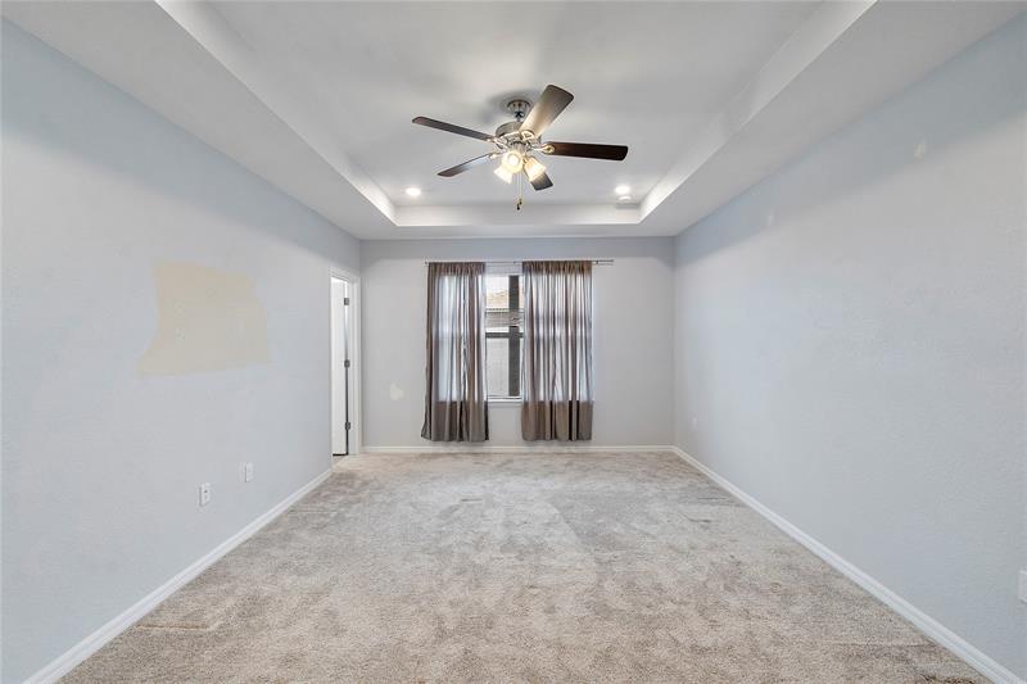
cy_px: 342
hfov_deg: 100.4
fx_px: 428
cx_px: 514
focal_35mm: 15
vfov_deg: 77.3
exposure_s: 1/6
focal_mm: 10
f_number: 11
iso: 160
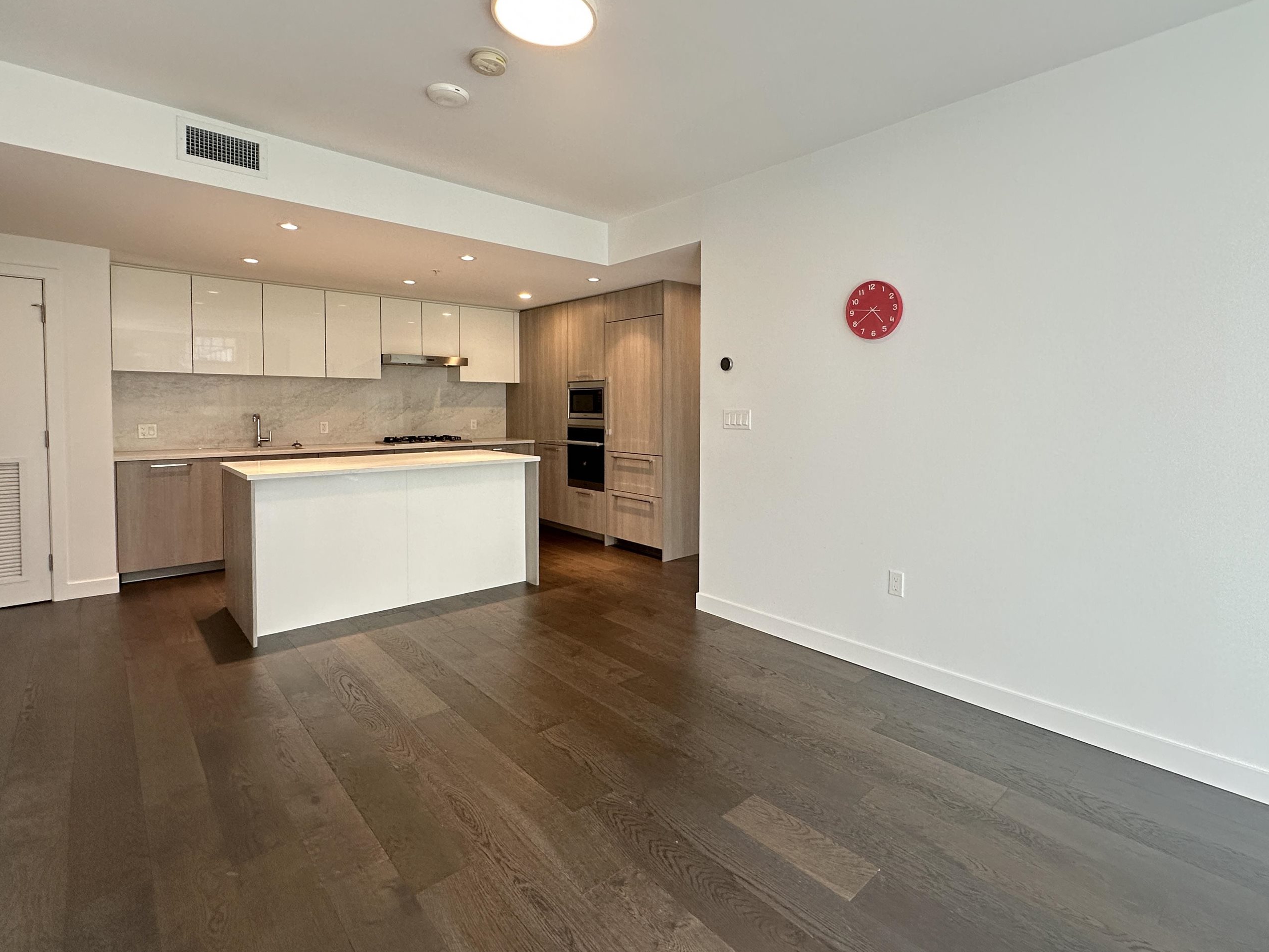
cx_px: 673
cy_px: 421
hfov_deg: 90.9
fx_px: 623
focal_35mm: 17
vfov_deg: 74.4
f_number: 2.2
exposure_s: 1/120
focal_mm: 2.22
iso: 160
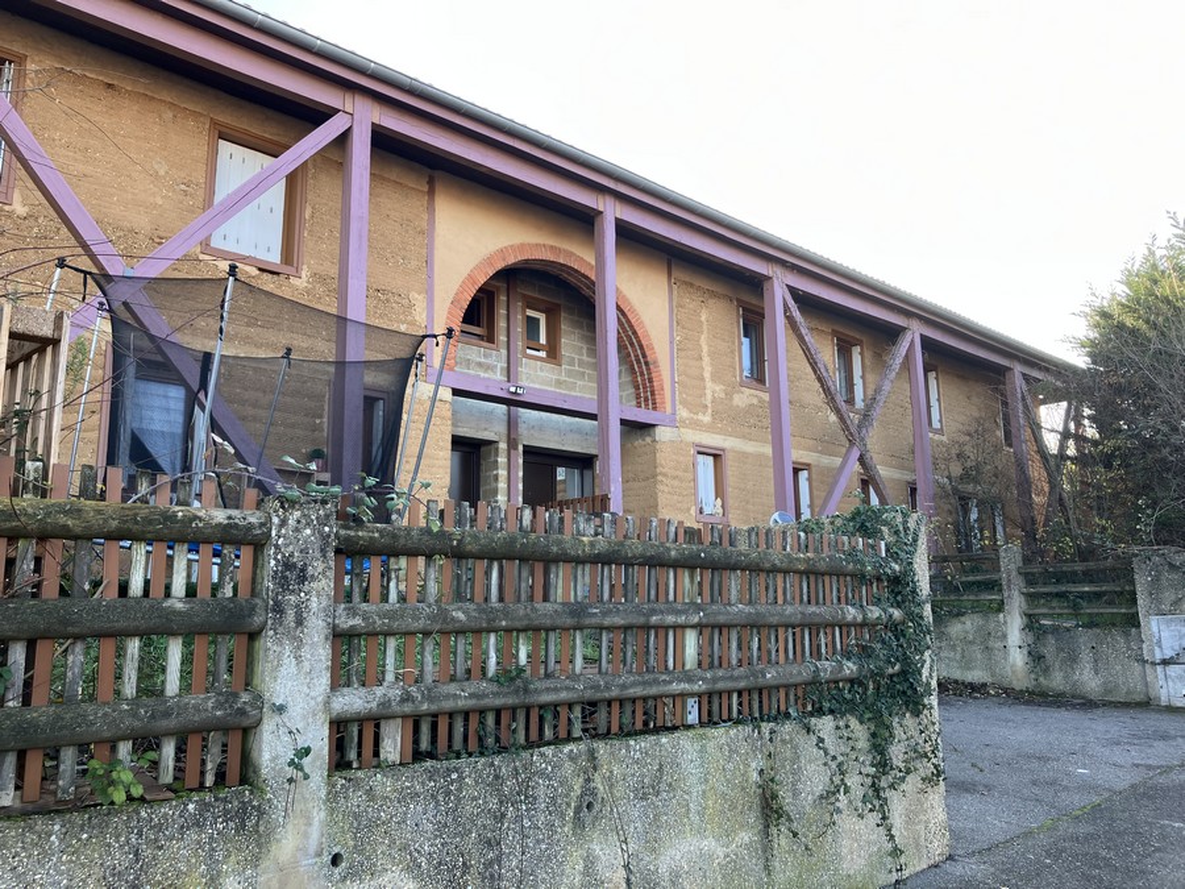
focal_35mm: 28
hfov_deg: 63.4
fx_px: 959
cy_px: 444
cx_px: 592
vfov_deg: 49.7
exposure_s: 1/121
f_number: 1.8
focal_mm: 3.99
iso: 20
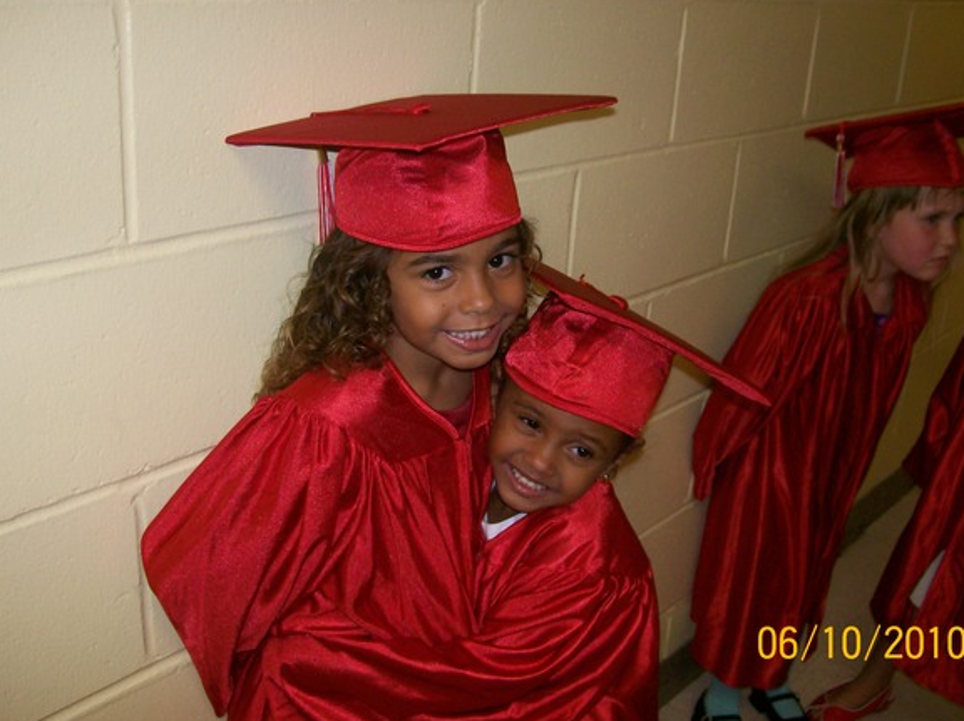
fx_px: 1113
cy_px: 340
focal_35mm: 40
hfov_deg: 46.8
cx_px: 485
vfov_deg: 35.9
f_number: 2.7
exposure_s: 1/64
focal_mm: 6
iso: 80
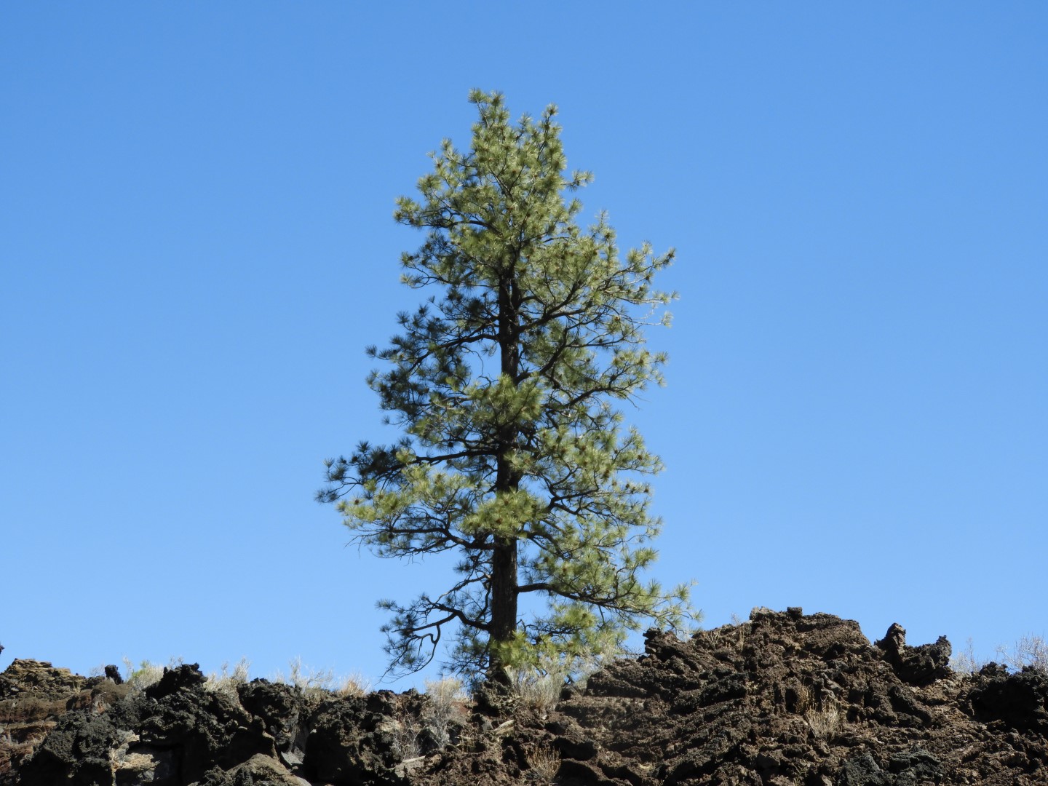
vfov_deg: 21.0
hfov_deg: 27.8
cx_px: 524
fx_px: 2119
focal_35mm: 70
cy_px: 393
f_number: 4.5
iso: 100
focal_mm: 12.5
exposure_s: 1/400
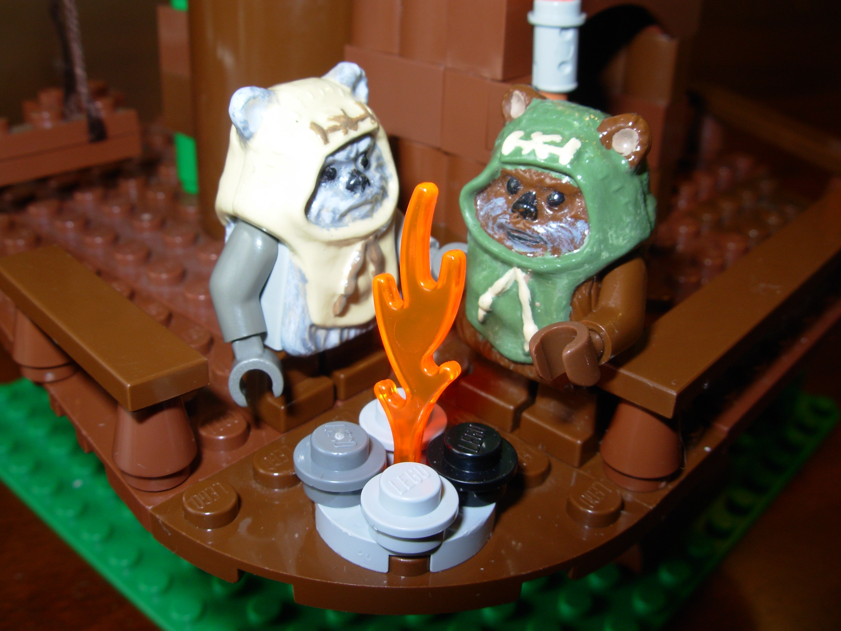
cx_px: 420
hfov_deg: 49.0
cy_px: 316
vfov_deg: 37.7
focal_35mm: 38
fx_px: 923
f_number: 4.9
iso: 50
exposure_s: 1/32
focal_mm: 6.3
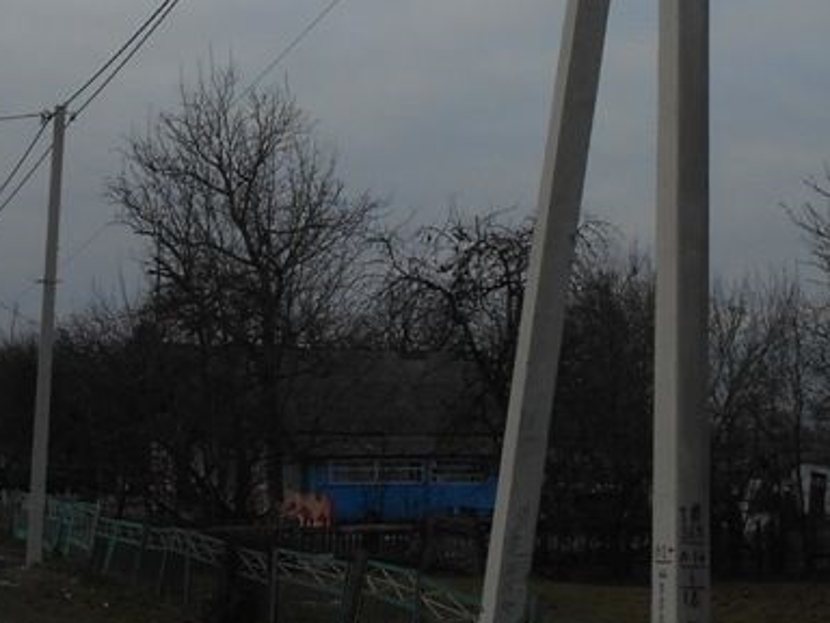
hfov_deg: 24.4
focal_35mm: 80
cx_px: 385
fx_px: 1918
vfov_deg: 18.0
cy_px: 15
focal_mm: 5.1
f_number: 3.4
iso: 80
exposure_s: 1/800
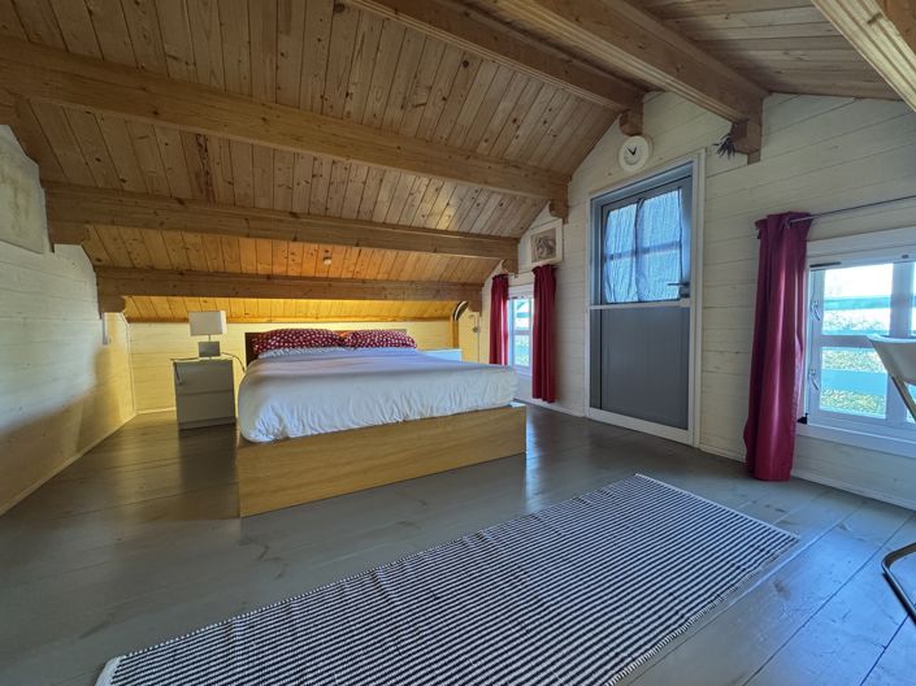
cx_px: 458
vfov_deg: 85.6
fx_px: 370
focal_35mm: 14
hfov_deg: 102.1
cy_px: 343
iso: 400
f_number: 2.2
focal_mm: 2.22
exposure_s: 1/60
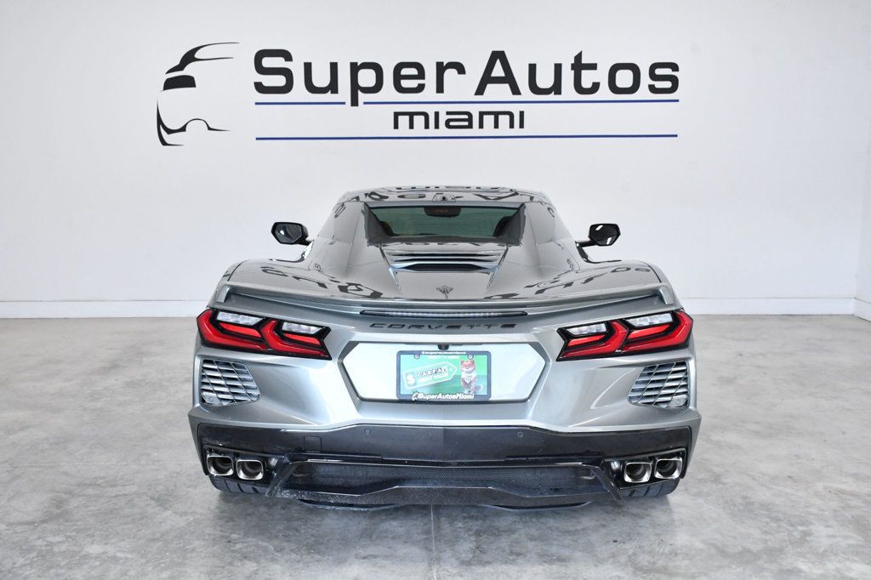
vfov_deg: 34.2
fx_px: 943
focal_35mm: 39
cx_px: 436
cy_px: 290
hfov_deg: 49.6
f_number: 10
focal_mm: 26
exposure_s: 1/400
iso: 2500
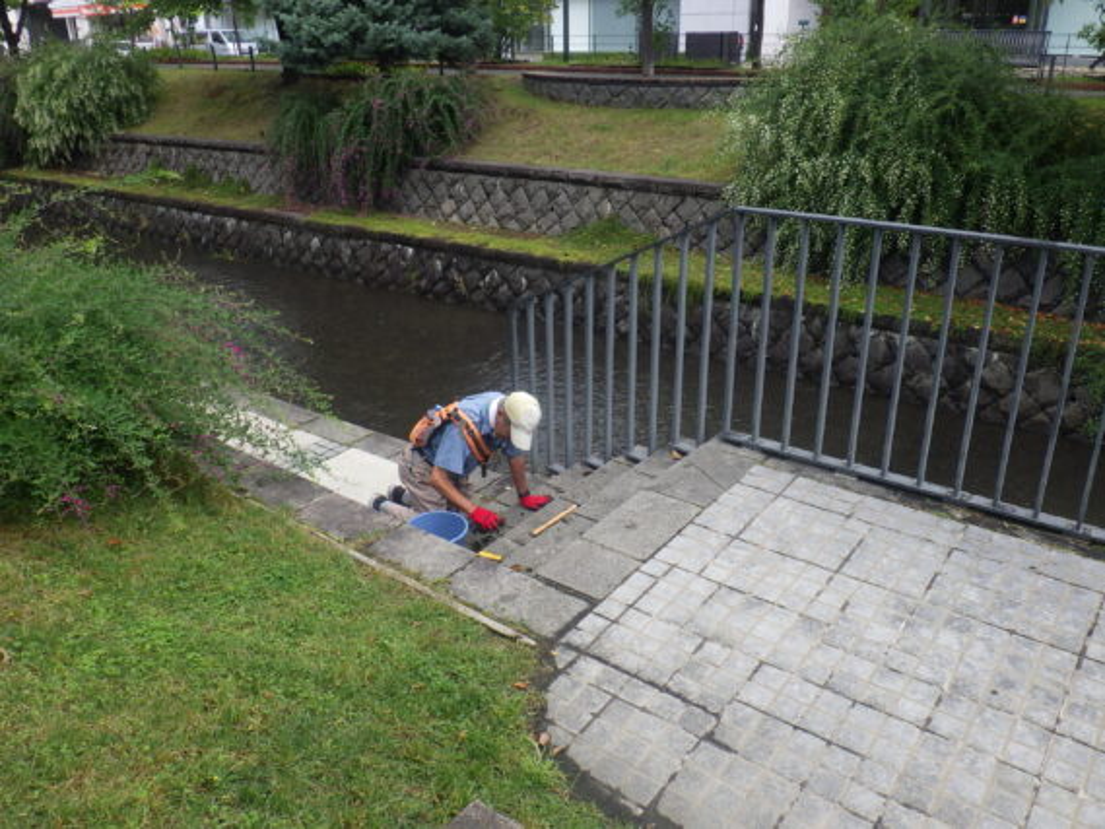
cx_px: 552
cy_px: 414
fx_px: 894
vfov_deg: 49.8
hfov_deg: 63.4
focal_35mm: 28
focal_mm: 5
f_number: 4.2
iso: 125
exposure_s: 1/160
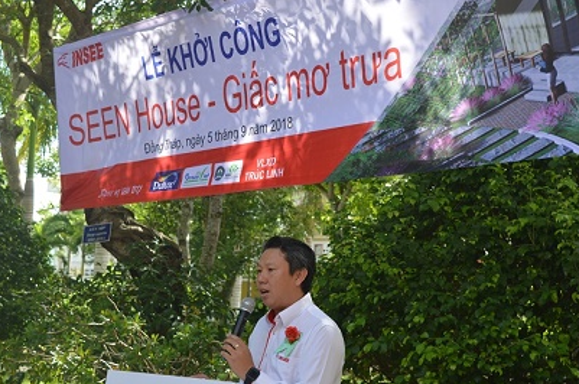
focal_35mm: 71
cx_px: 283
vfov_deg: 19.1
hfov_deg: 28.5
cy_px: 213
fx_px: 1140
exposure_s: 1/125
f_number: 5.6
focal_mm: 38
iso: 125
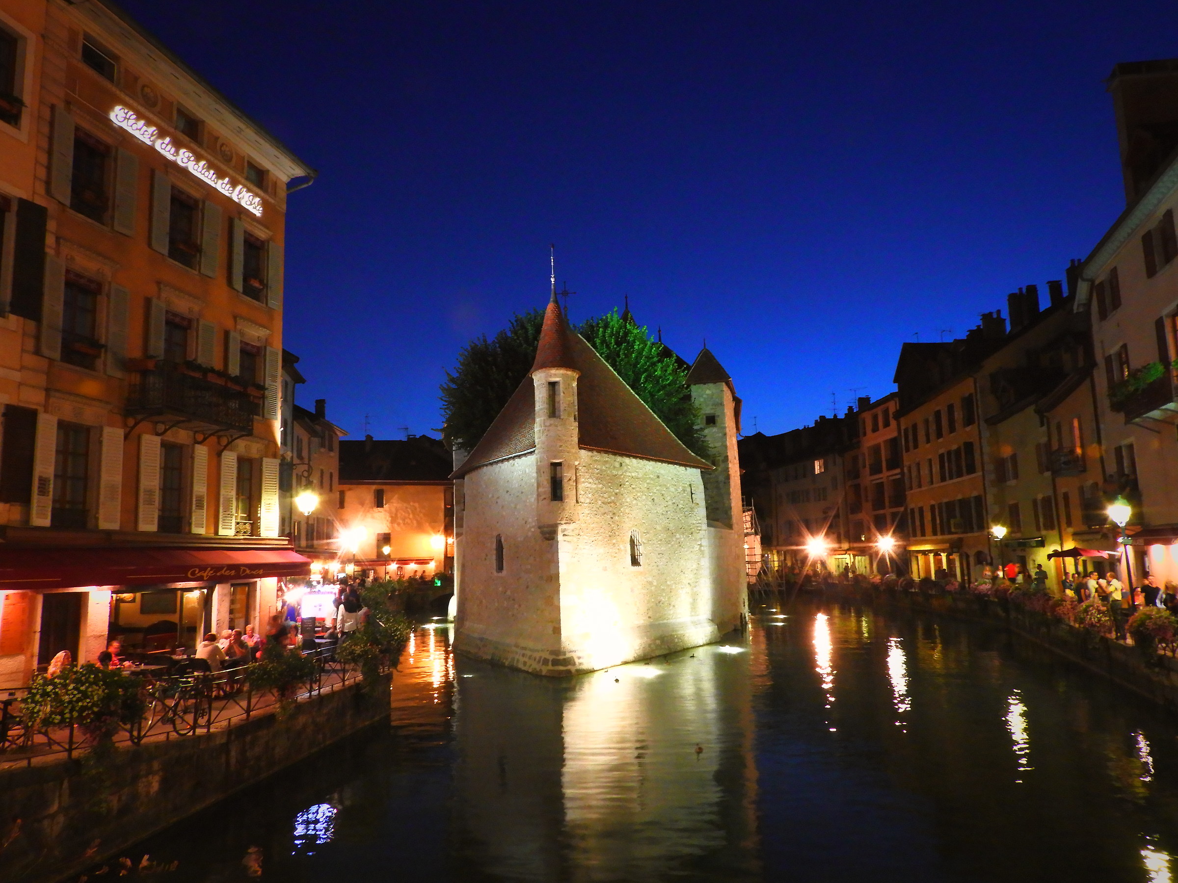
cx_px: 589
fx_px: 817
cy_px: 442
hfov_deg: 71.6
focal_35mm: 24
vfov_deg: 56.8
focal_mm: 4.3
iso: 450
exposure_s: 1/4
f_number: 4.8
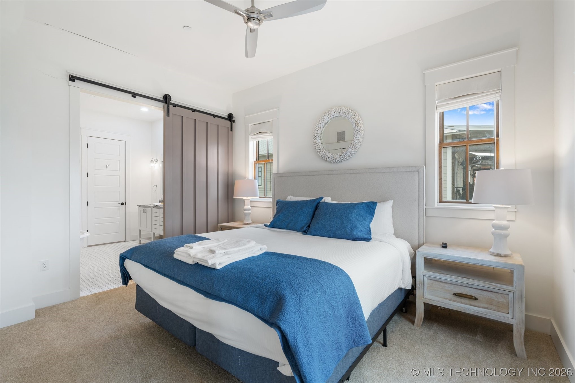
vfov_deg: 73.7
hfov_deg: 96.7
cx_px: 288
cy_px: 192
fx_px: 256
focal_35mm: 16
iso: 100
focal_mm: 16
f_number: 8
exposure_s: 1/2.5
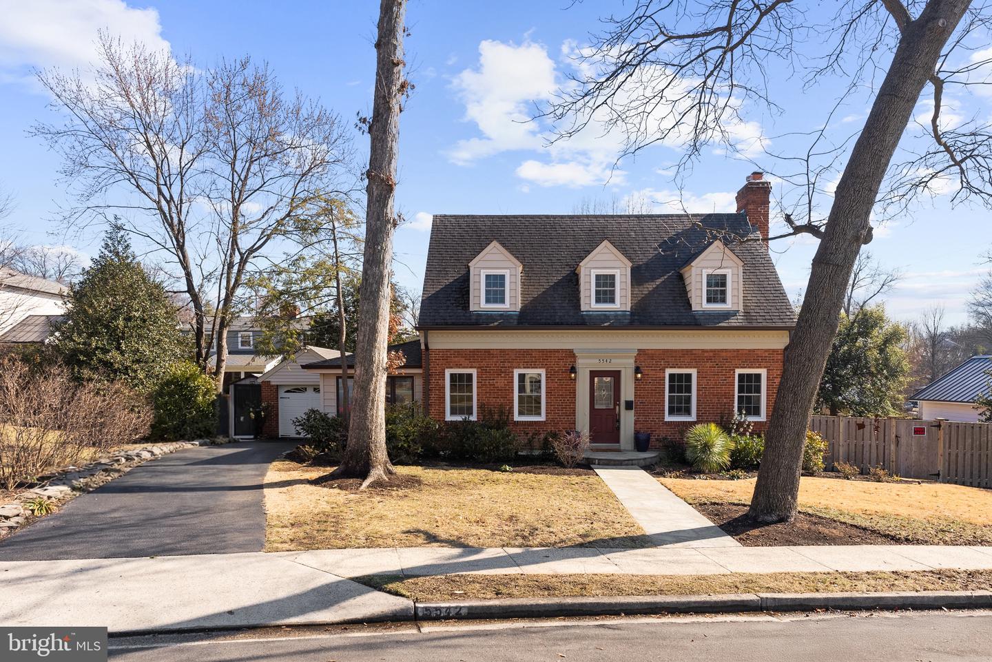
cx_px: 496
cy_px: 331
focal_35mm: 24
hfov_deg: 74.9
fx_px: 648
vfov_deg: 54.1
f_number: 8
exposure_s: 1/200
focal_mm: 23.5
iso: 200
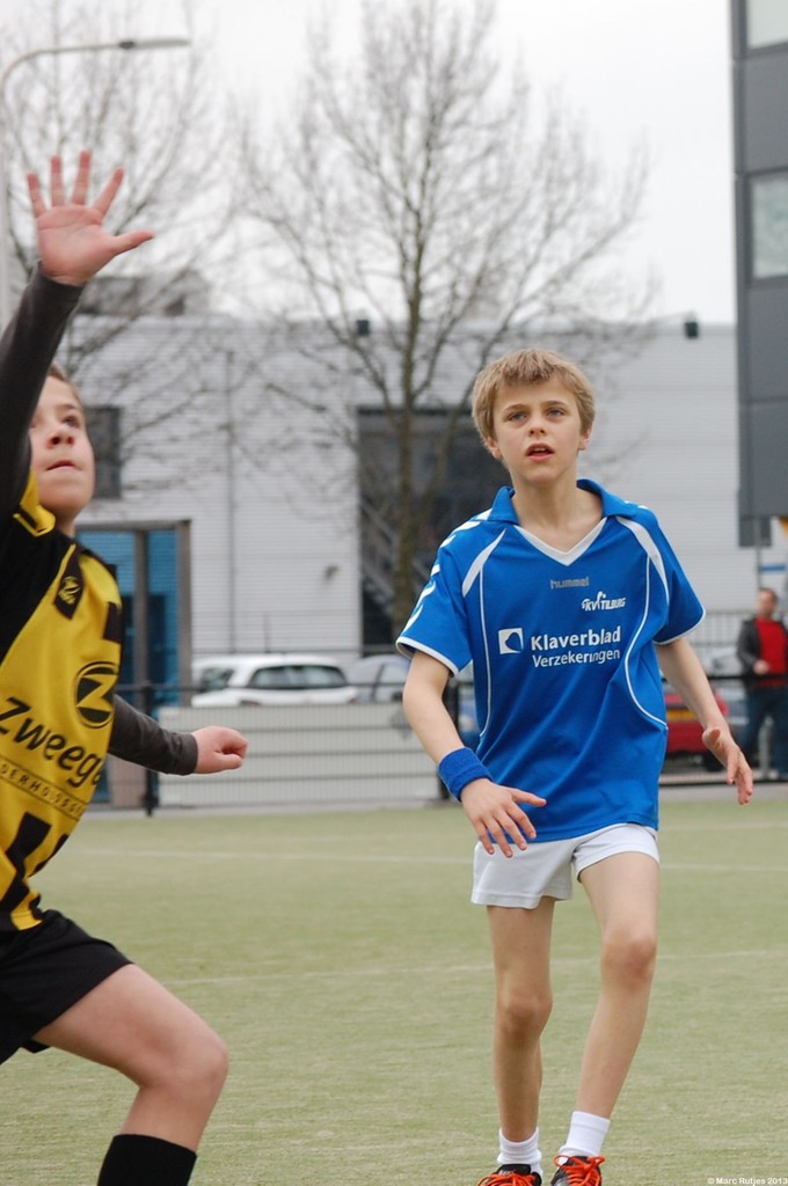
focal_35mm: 123
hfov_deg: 11.1
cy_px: 593
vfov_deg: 16.7
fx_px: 4049
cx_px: 394
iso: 400
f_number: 6.3
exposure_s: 1/640
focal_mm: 82
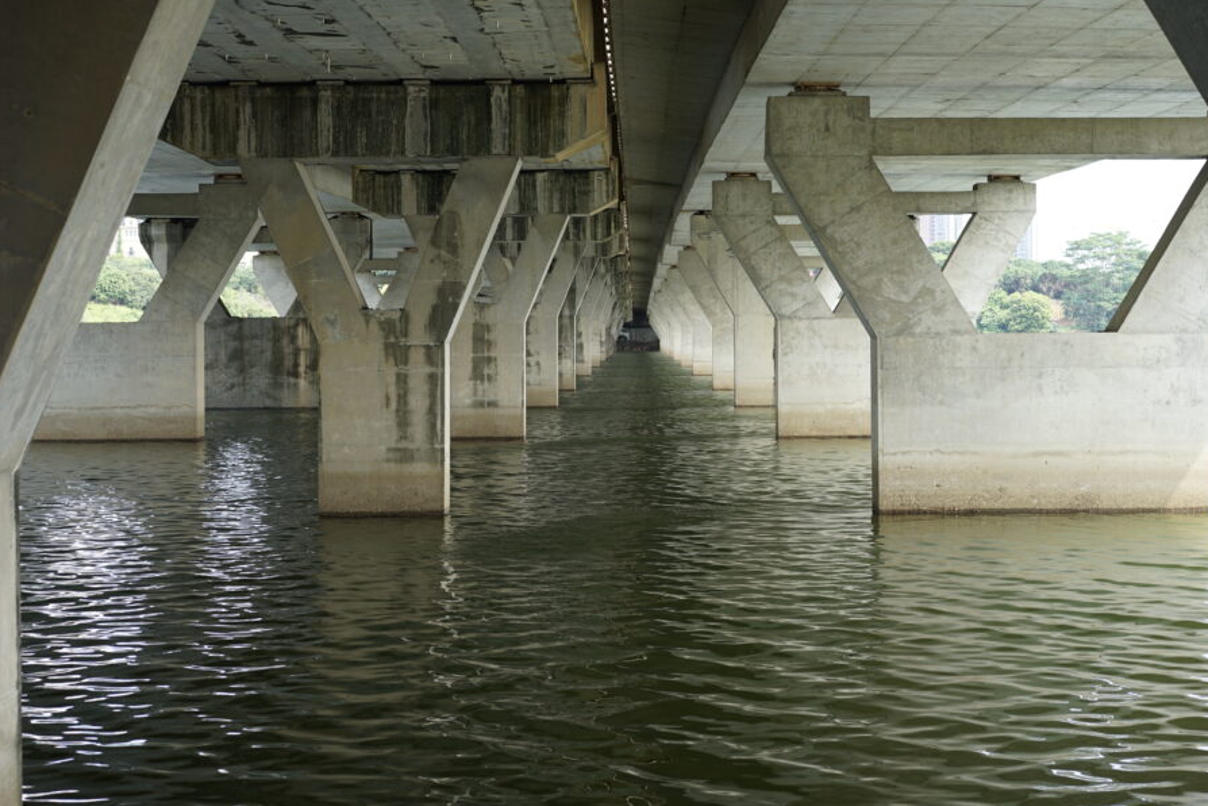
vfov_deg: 21.6
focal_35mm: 63
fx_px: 2114
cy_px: 351
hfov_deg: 31.9
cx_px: 658
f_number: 4
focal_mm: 55
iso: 100
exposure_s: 1/160
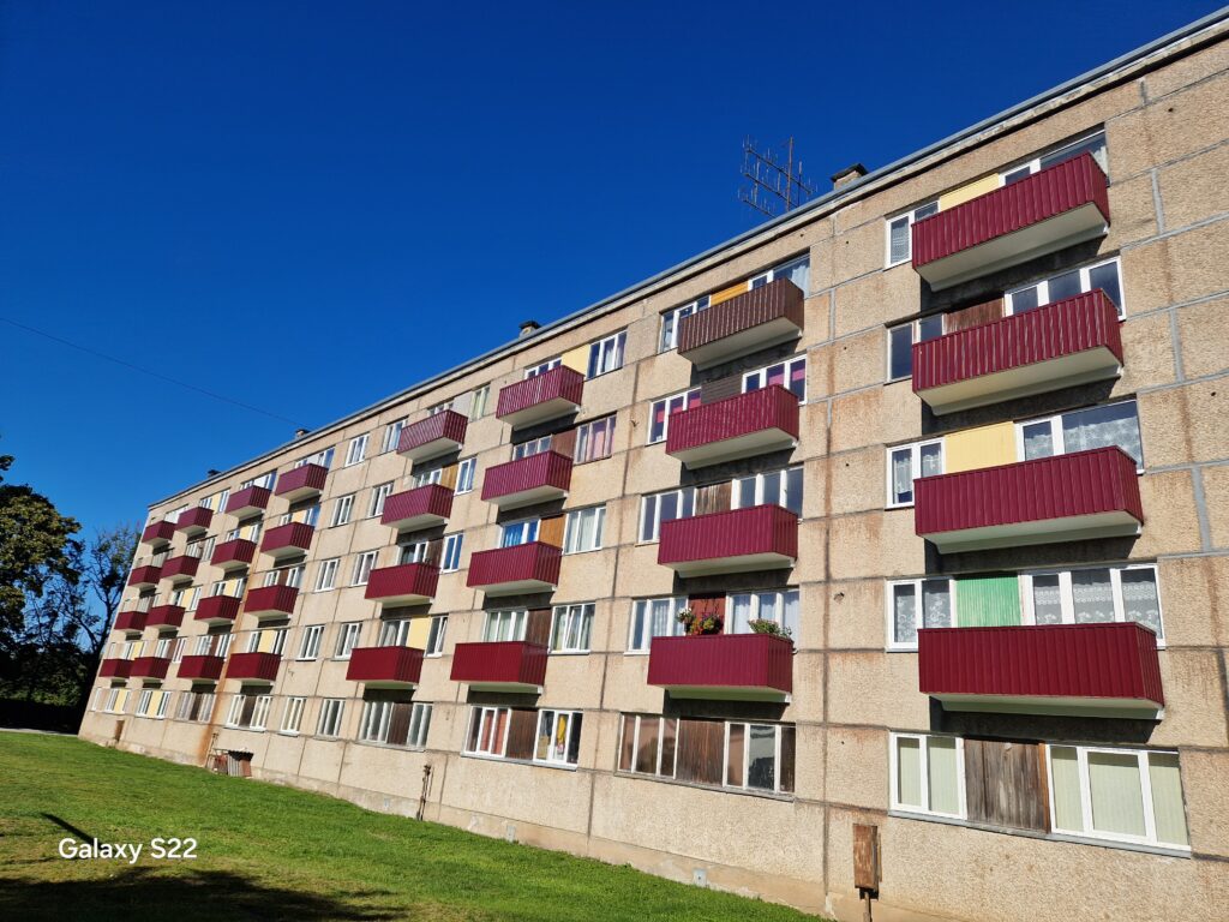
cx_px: 614
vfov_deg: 58.9
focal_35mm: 23
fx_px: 817
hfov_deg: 73.9
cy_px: 461
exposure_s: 1/2800
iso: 50
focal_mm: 5.4
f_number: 1.8
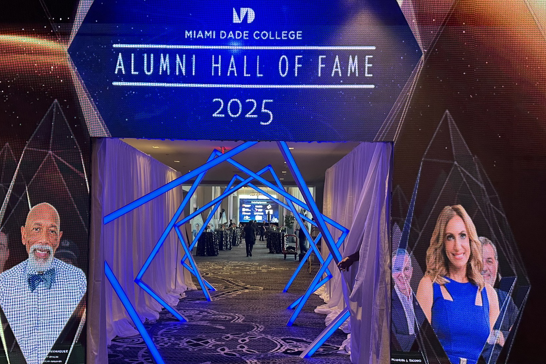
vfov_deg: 42.2
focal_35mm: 31
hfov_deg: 60.1
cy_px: 210
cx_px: 241
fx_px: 470
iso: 200
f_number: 1.78
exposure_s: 1/97
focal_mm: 6.86
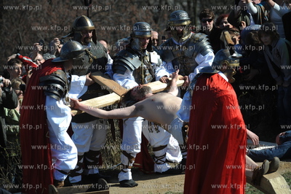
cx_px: 146
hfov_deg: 10.3
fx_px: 1615
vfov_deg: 6.9
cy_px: 97
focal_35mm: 200
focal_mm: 200
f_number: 6.3
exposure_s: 1/400
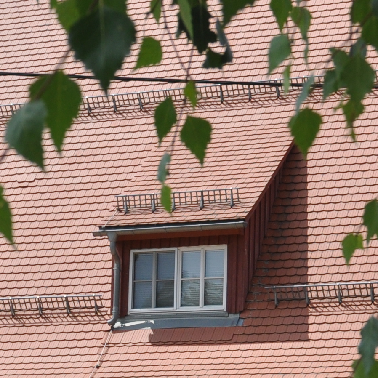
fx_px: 1804
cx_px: 92
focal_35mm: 146
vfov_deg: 11.8
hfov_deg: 11.9
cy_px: 383
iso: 320
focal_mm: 24
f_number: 7.1
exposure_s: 1/1000
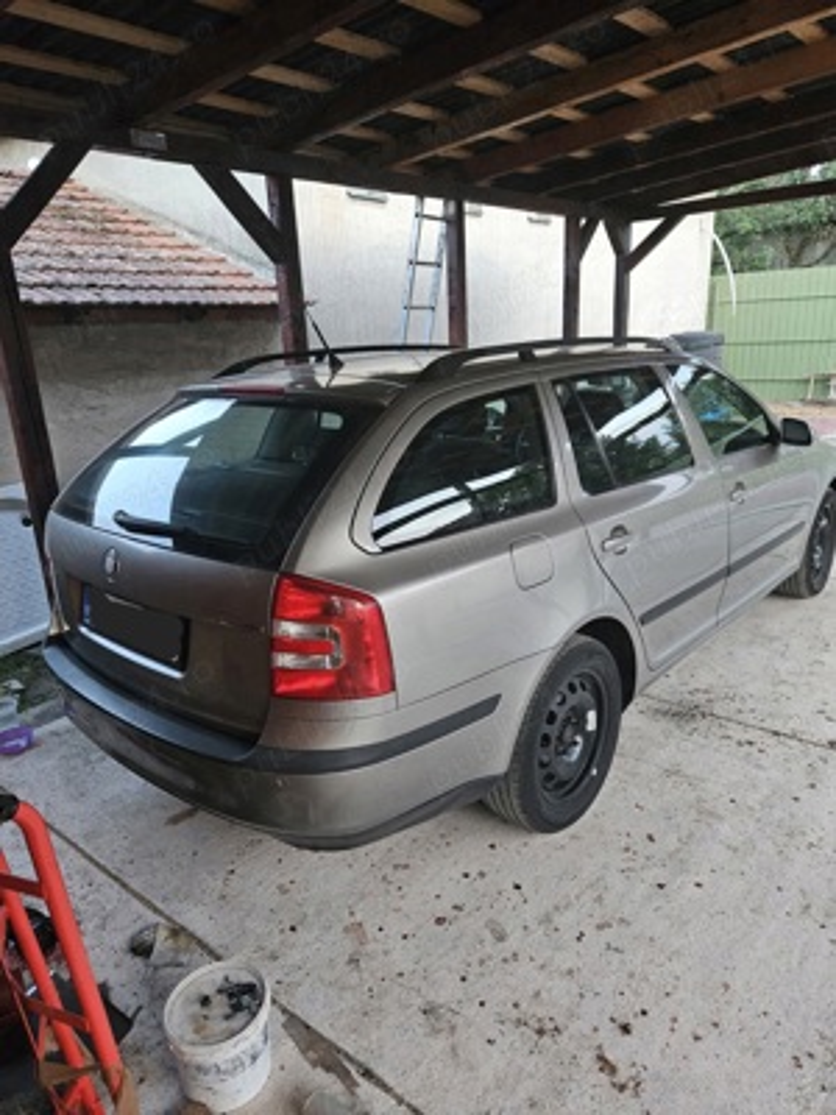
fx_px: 741
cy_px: 558
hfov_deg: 58.9
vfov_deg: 73.9
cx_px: 418
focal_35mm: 23
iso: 640
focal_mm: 5.4
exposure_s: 1/50
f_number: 1.8
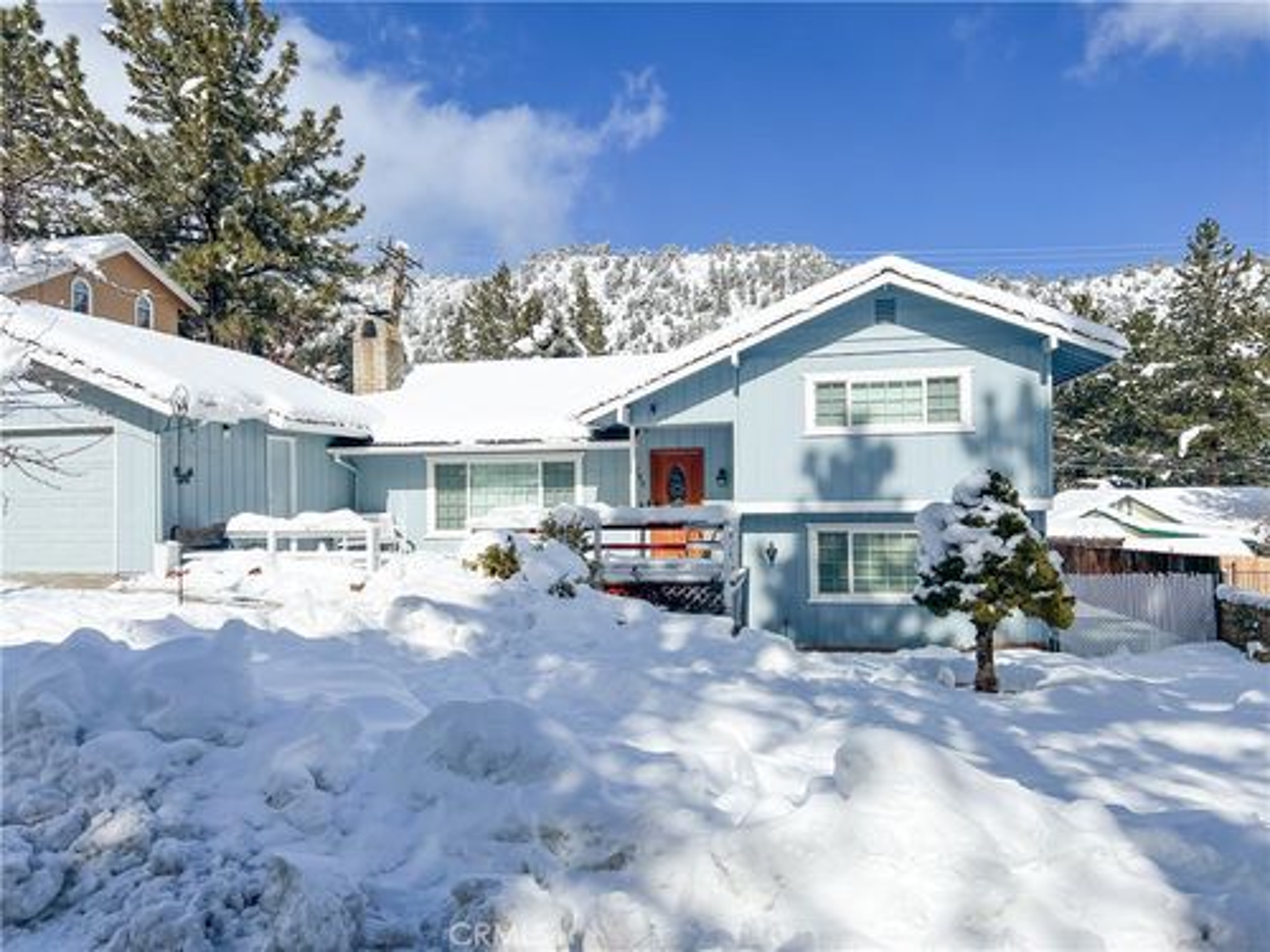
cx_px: 635
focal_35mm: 26
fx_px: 954
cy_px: 476
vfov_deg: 53.1
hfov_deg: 67.3
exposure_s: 1/12800
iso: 50
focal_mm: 5.7
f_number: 1.5
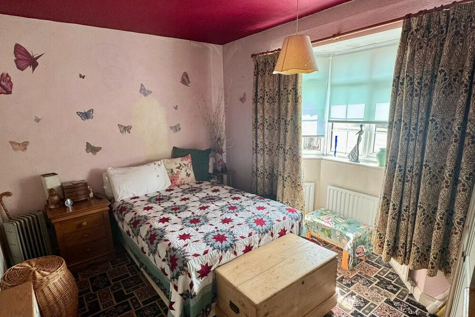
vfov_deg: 77.2
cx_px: 237
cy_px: 170
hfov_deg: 100.4
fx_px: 198
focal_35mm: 15
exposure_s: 1/99
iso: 125
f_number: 2.2
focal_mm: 2.22
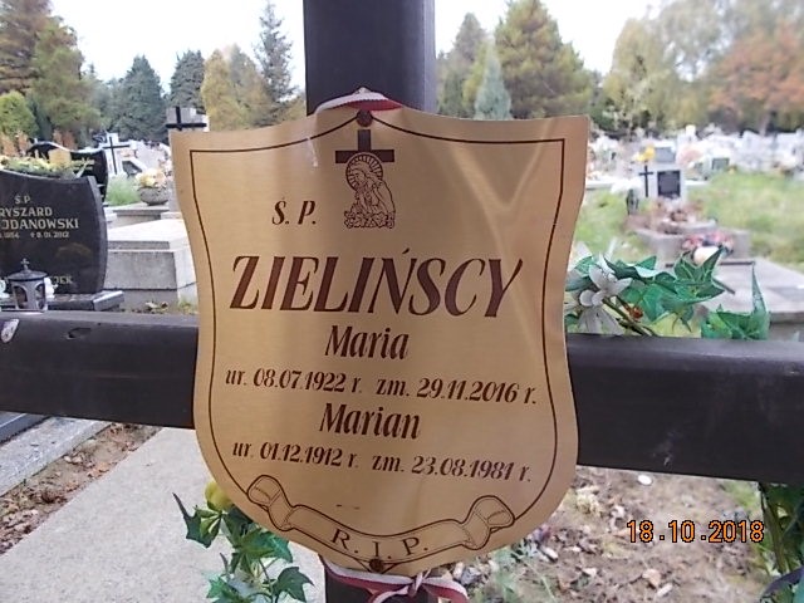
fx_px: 604
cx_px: 402
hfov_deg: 67.3
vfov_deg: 53.1
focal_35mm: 26
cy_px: 302
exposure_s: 1/60
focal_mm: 4.6
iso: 80
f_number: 3.2
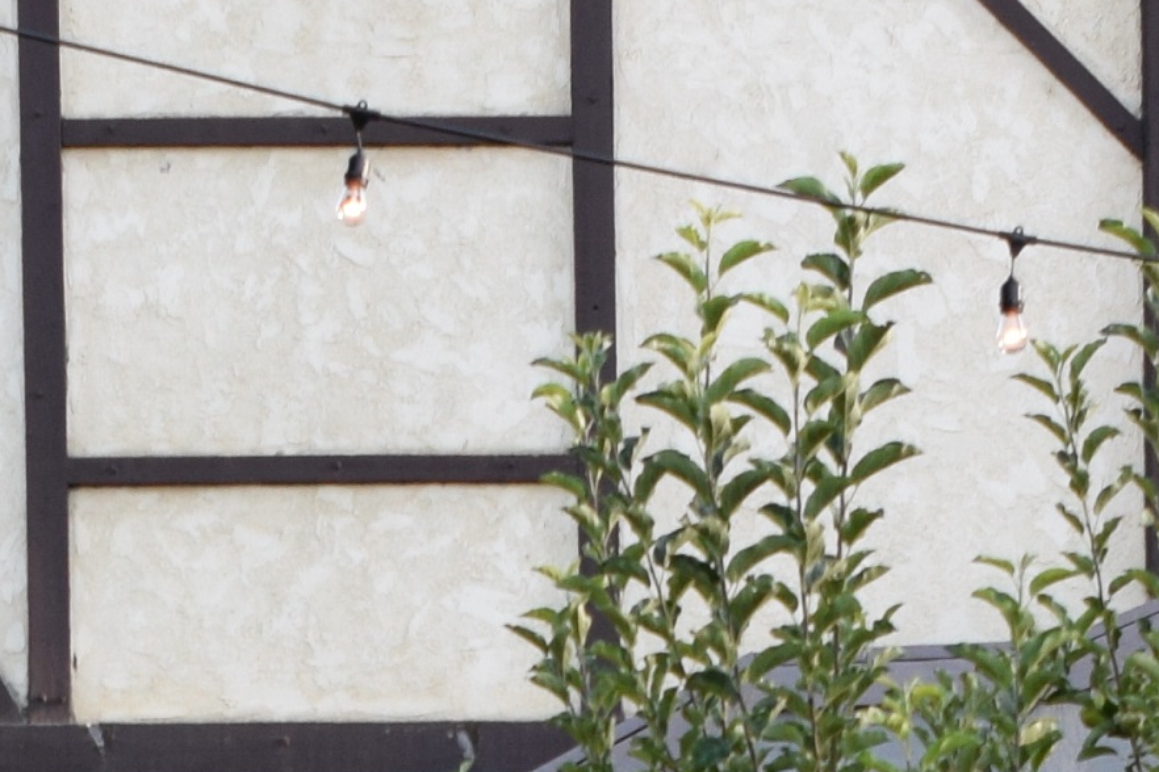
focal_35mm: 170
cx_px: 112
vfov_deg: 7.3
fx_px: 5473
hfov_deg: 12.0
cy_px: 2171
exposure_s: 1/125
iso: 400
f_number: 5.6
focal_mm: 20
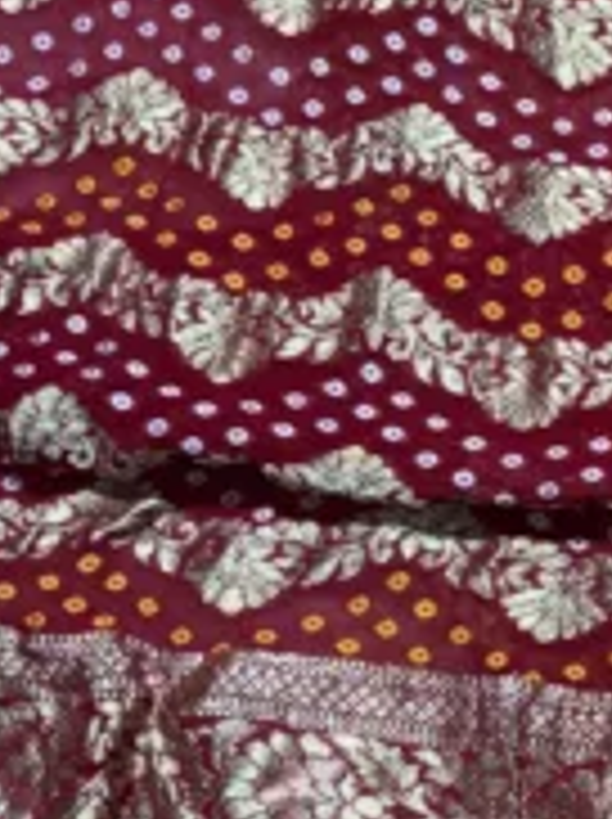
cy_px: 655
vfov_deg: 15.2
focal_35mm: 129
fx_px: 3048
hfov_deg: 10.8
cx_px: 1094
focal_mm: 5.96
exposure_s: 1/100
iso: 40
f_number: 1.6
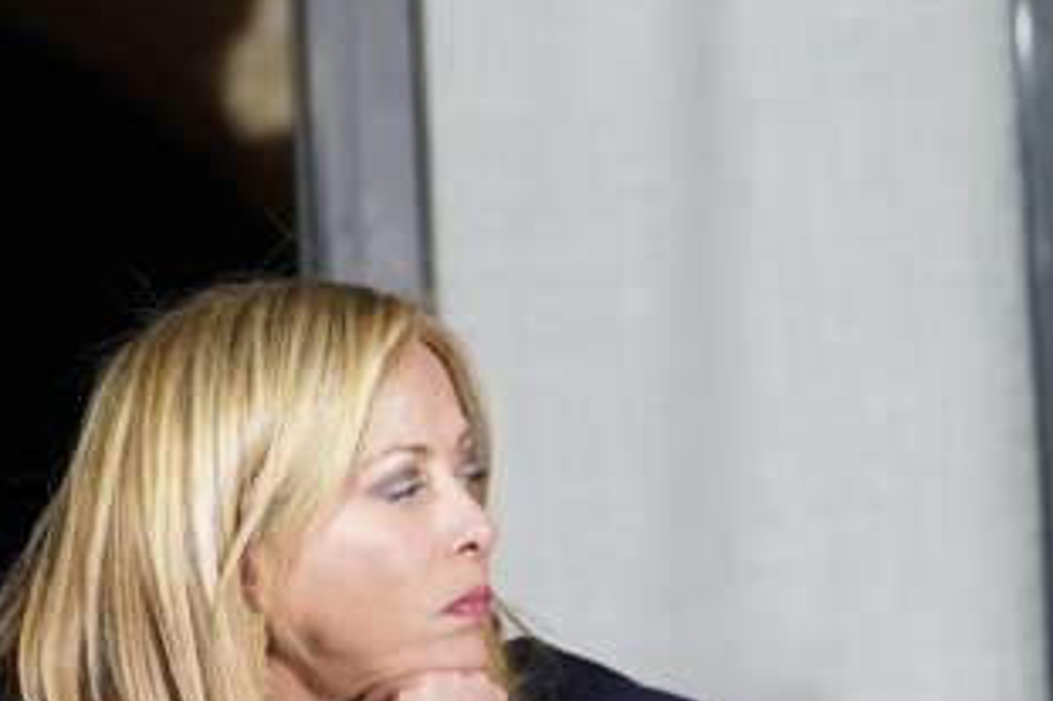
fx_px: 11752
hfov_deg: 5.1
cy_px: 735
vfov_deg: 3.4
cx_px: 867
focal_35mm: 402
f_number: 2.8
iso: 1250
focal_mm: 93
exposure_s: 1/200
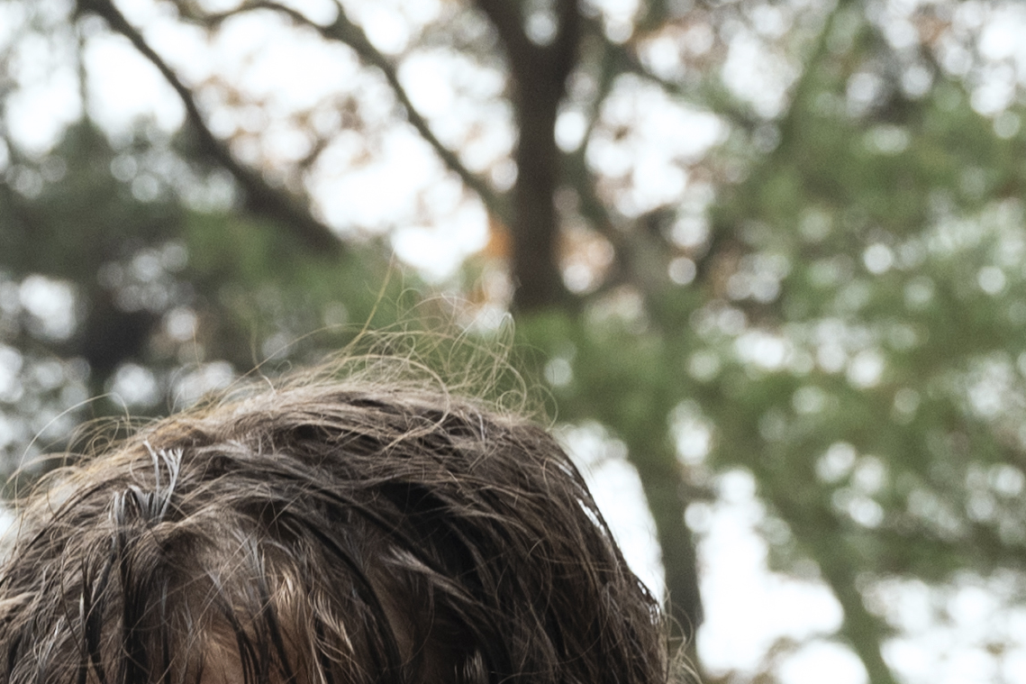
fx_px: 4531
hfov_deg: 12.9
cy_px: 1292
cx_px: 574
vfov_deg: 8.3
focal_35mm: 159
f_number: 5.6
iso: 1000
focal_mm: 40
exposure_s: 1/250
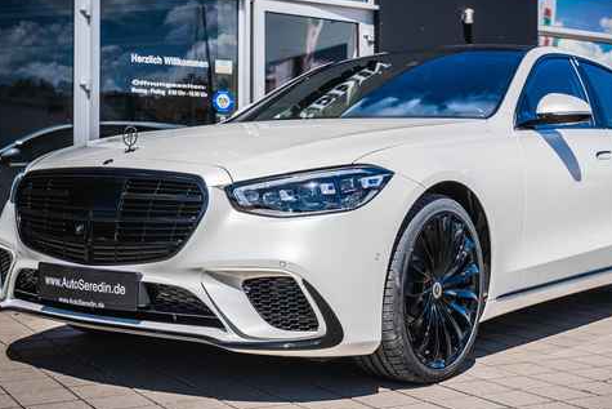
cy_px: 205
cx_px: 354
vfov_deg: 27.0
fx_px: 850
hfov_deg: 39.5
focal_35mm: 50
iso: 400
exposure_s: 1/800
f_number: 5.6
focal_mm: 36
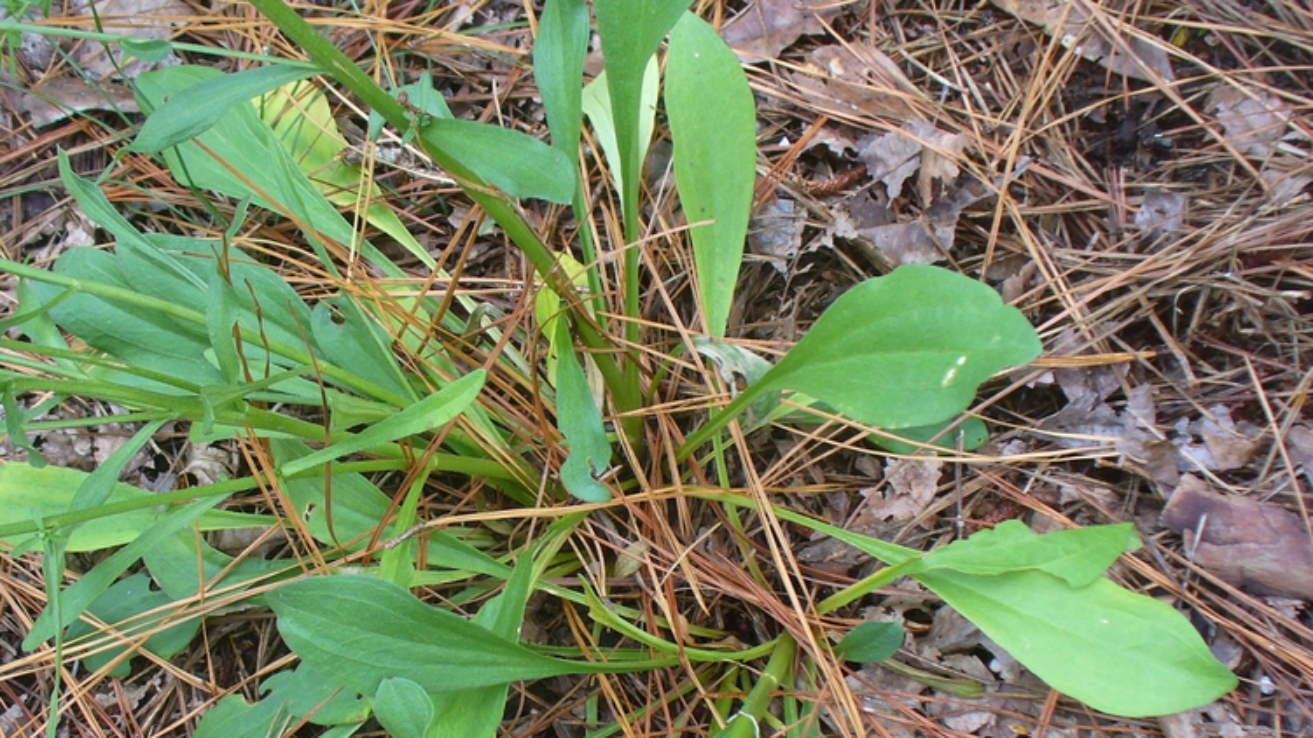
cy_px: 537
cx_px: 615
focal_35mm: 55
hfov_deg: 37.8
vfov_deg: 21.7
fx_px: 1914
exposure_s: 1/60
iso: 80
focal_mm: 6.1
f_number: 2.8
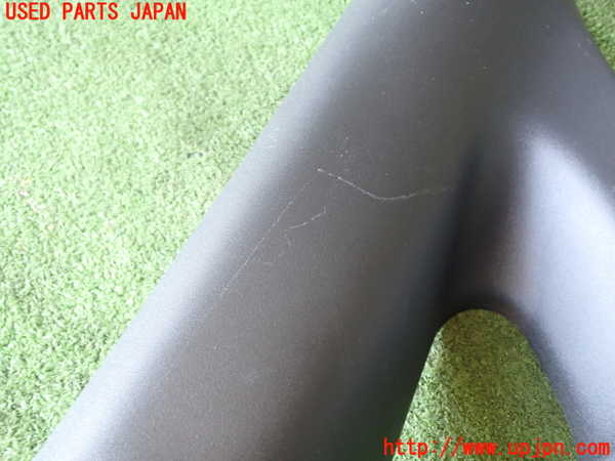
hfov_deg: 56.8
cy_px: 230
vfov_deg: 44.2
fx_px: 569
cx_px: 308
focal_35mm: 32
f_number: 2.4
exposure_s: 1/30
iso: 250
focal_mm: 5.79
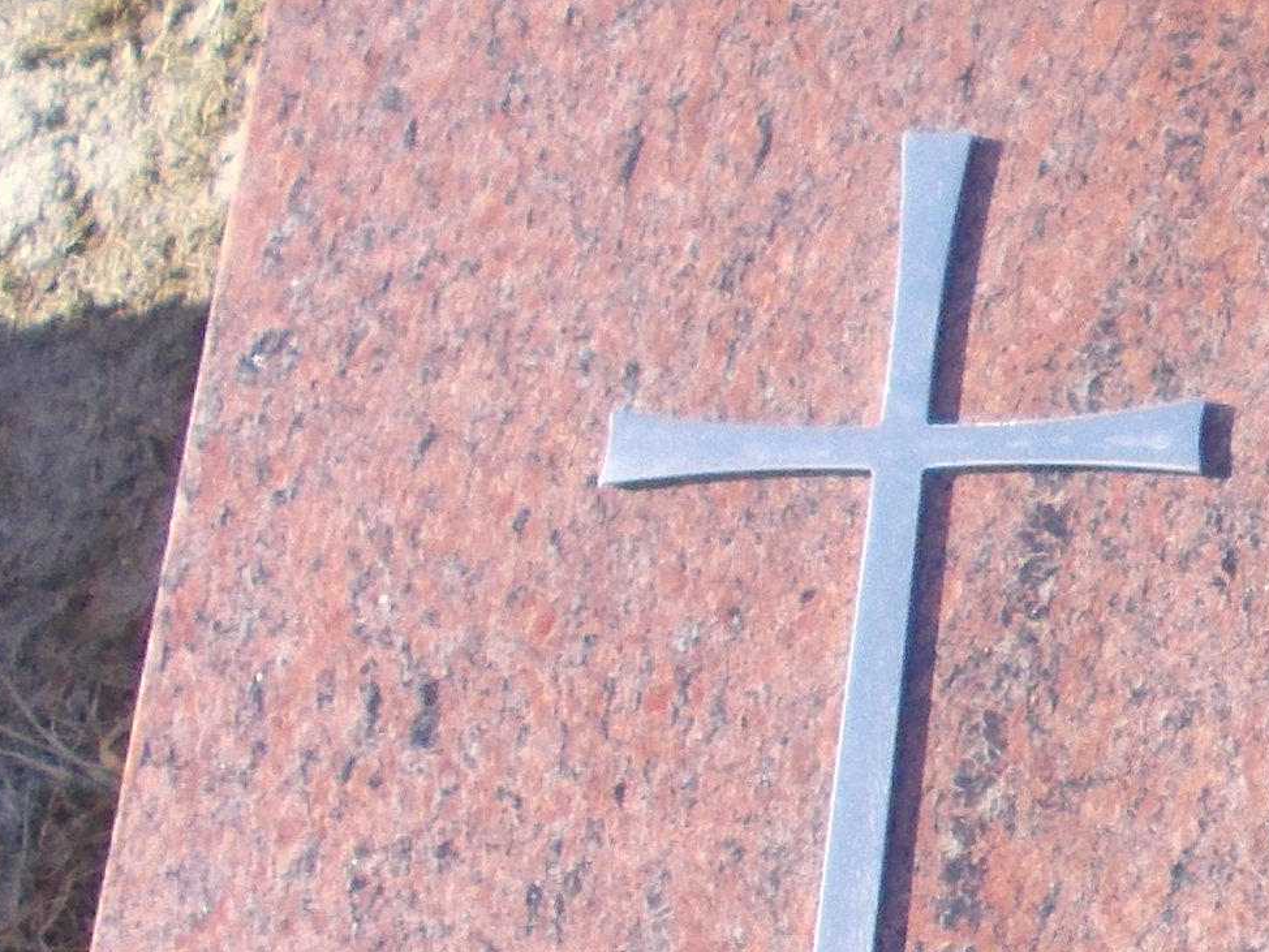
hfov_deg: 14.4
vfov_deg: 12.0
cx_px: 2180
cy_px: 621
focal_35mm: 123
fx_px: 4510
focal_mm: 4.6
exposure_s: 1/250
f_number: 3.2
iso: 80
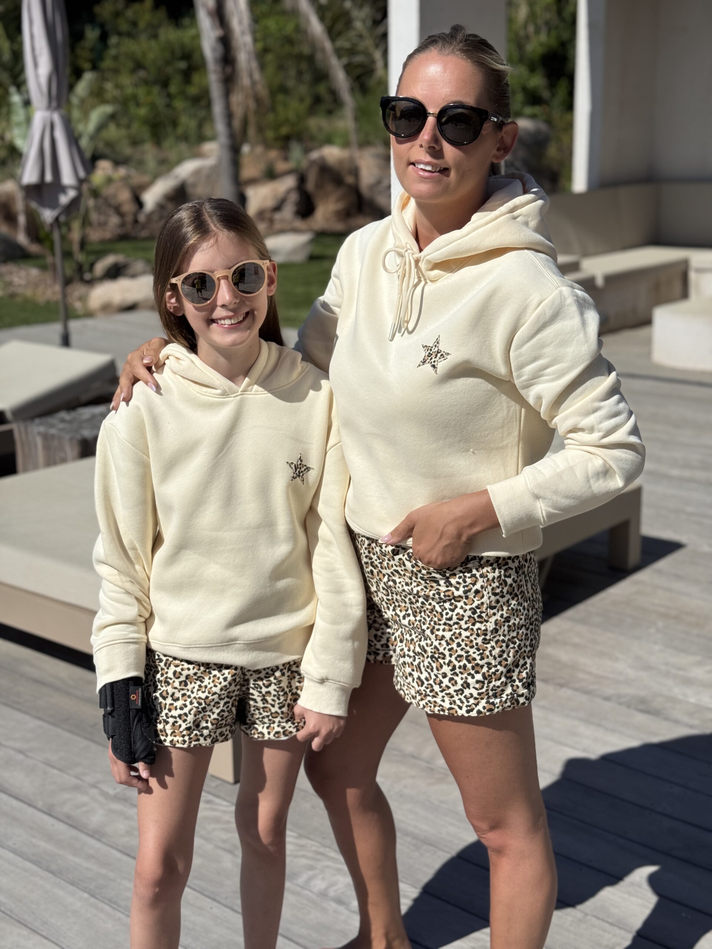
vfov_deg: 39.7
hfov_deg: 30.3
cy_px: 474
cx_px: 356
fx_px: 1316
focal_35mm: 48
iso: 80
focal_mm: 6.76
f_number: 1.78
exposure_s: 1/12500
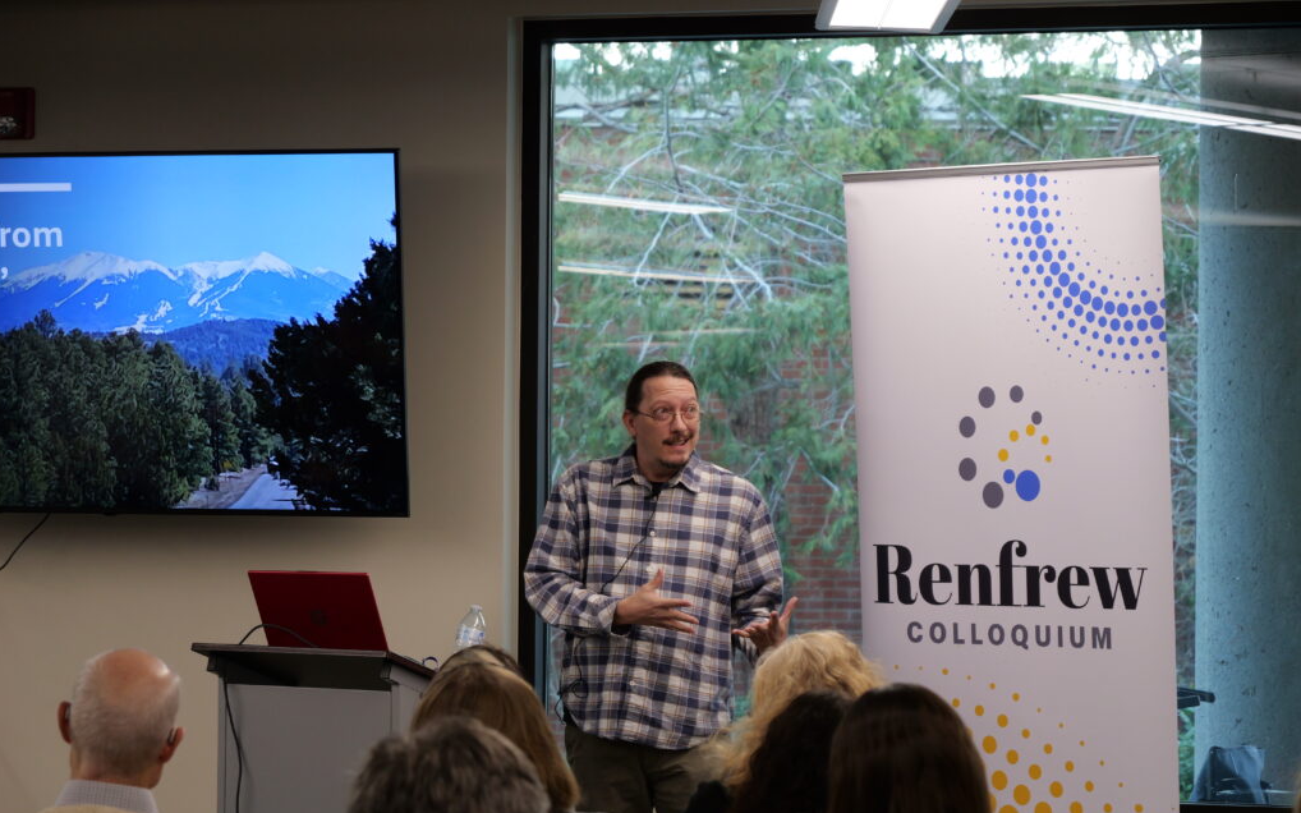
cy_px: 481
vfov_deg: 10.2
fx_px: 4538
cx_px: 648
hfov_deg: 16.3
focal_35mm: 128
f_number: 4
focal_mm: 60
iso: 640
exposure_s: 1/125
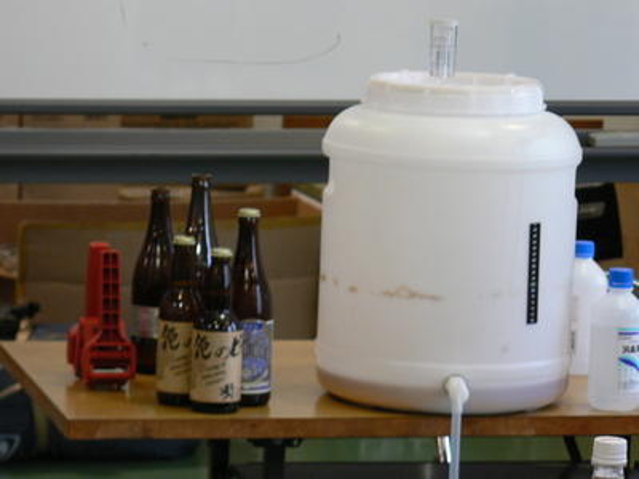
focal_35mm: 175
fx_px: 3230
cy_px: 240
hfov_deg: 11.3
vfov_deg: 8.5
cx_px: 320
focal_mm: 29.1
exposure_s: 1/30
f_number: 3.3
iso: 200
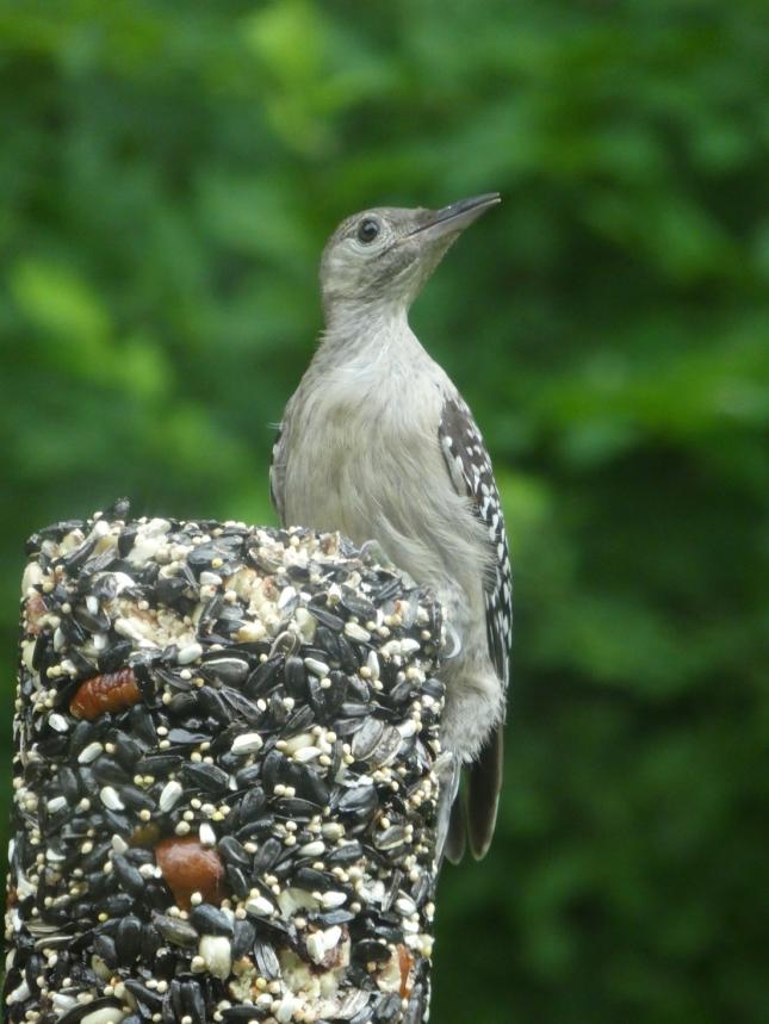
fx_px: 16812
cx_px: 384
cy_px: 512
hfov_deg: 2.6
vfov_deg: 3.5
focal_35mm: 568
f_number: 6.1
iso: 800
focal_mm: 101.7
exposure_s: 1/125
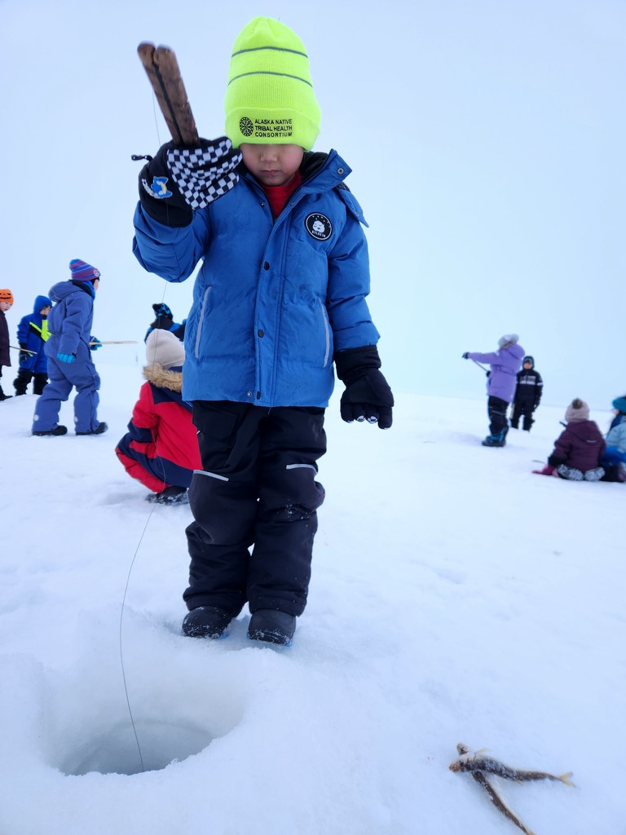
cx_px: 313
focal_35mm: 23
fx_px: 555
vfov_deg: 73.9
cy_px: 418
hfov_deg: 58.9
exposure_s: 1/180
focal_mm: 5.4
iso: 40
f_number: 1.8
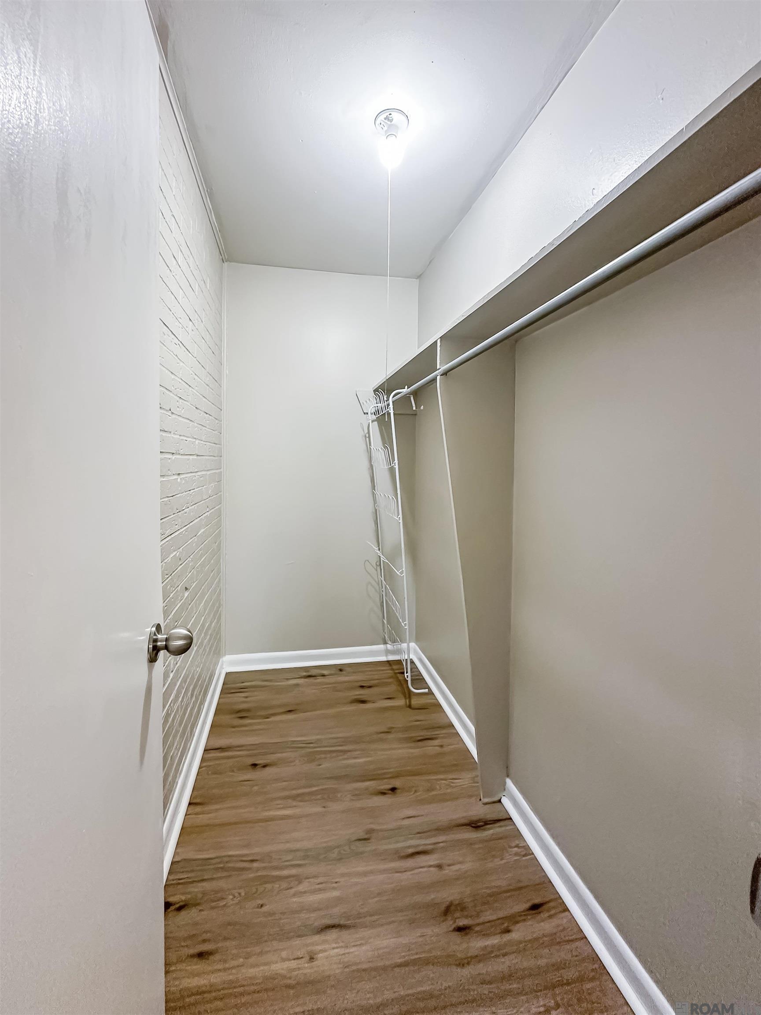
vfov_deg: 102.1
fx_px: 410
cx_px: 380
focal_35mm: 14
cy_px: 508
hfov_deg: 85.7
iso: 320
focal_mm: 2.22
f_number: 2.2
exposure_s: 1/60
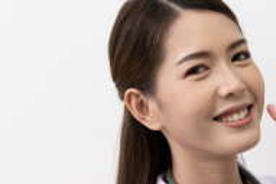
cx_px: 327
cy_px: 191
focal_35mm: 142
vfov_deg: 9.6
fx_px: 1087
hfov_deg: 14.1
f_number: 5
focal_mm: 44.3
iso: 320
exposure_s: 1/60
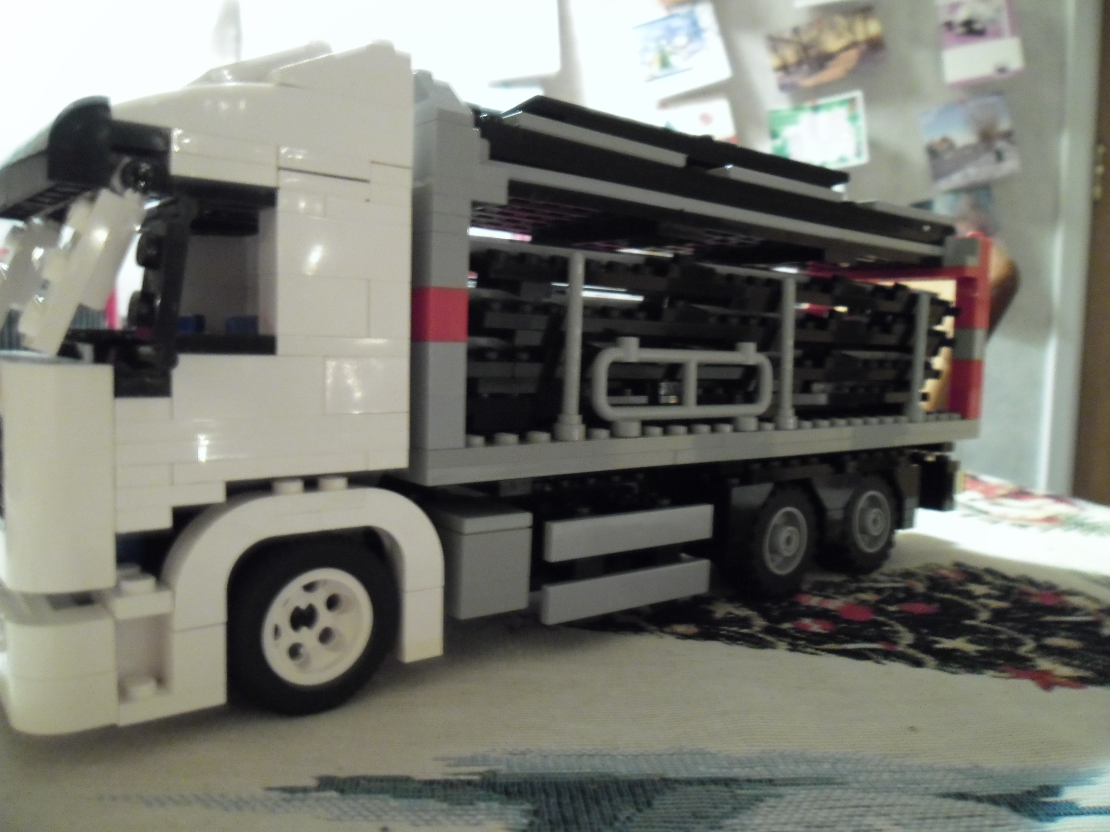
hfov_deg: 65.3
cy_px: 416
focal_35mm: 27
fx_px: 866
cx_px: 555
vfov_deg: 51.4
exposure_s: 1/2.5
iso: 400
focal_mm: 4.9
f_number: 3.5
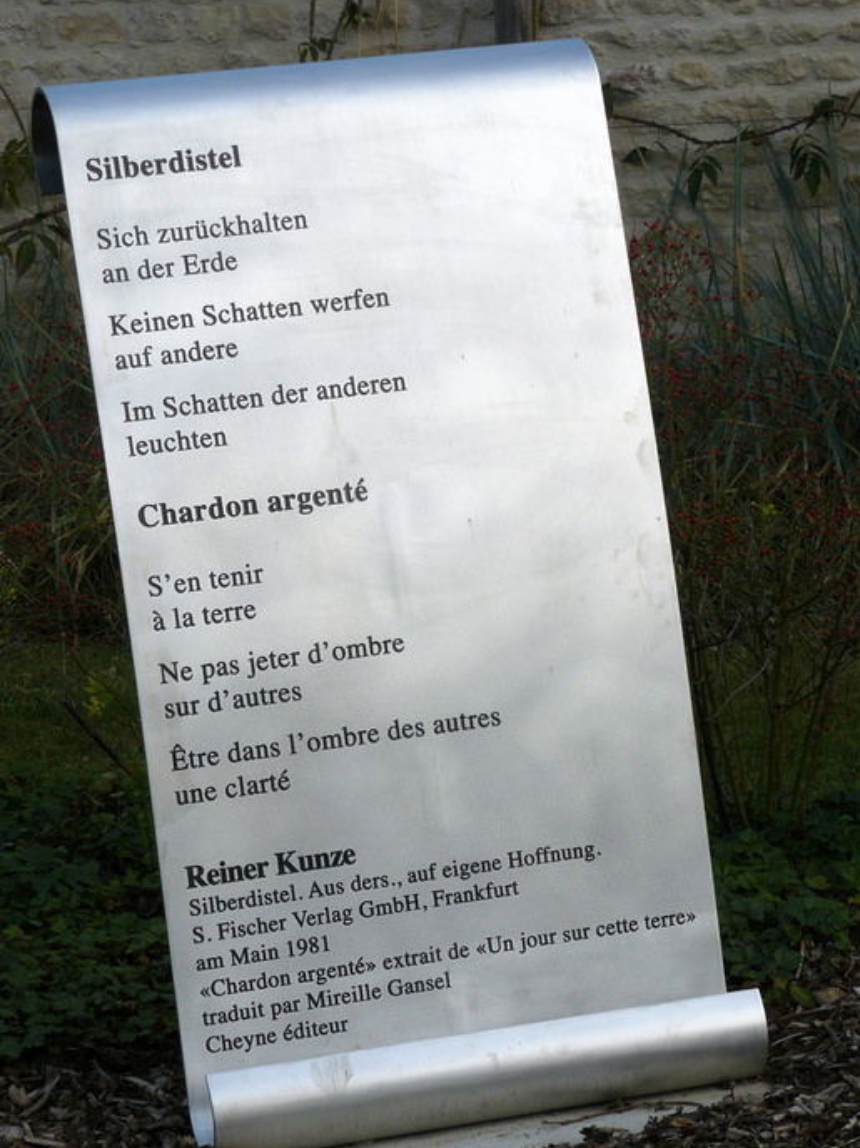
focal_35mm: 127
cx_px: 448
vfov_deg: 15.5
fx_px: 4208
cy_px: 620
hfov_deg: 11.7
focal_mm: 18.2
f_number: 5.6
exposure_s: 1/400
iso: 100
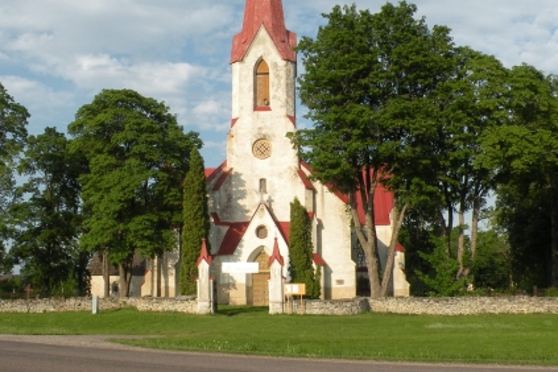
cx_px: 257
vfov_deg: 31.1
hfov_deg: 45.4
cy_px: 157
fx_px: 666
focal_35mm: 43
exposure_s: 1/204
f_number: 6.3
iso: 64
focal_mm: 4.7
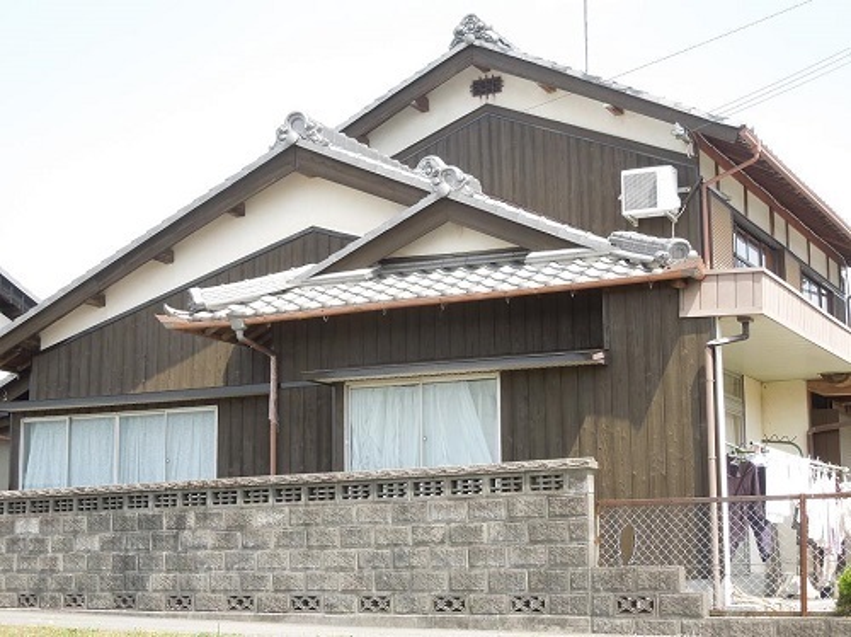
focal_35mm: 61
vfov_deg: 24.0
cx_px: 426
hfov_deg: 31.7
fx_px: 1498
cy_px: 318
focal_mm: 11
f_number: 4.3
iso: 100
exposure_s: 1/200
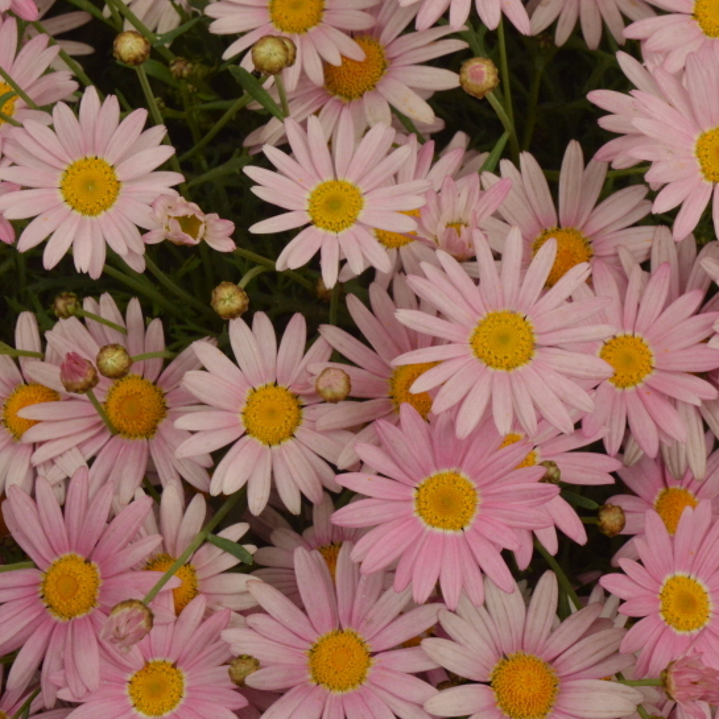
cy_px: 390
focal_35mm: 91
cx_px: 447
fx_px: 2138
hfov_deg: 19.1
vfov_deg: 19.1
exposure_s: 1/250
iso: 900
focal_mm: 38
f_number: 16
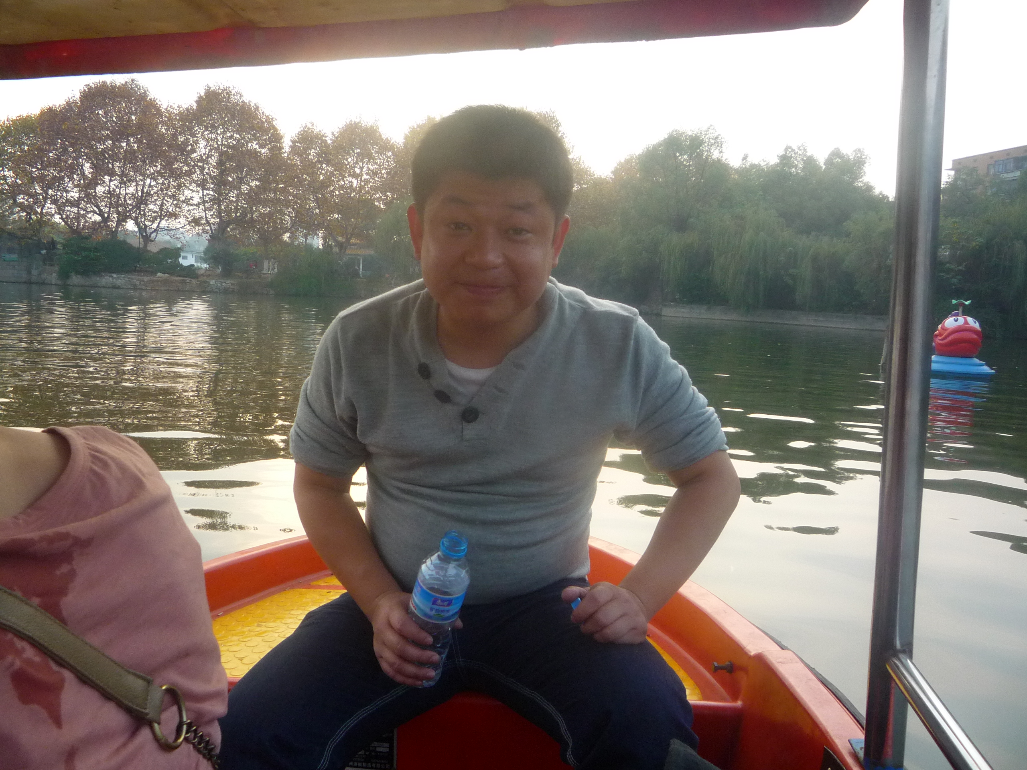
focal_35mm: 30
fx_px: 890
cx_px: 514
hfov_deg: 60.0
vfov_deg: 46.8
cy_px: 385
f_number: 4
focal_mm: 5.2
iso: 200
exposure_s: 1/200
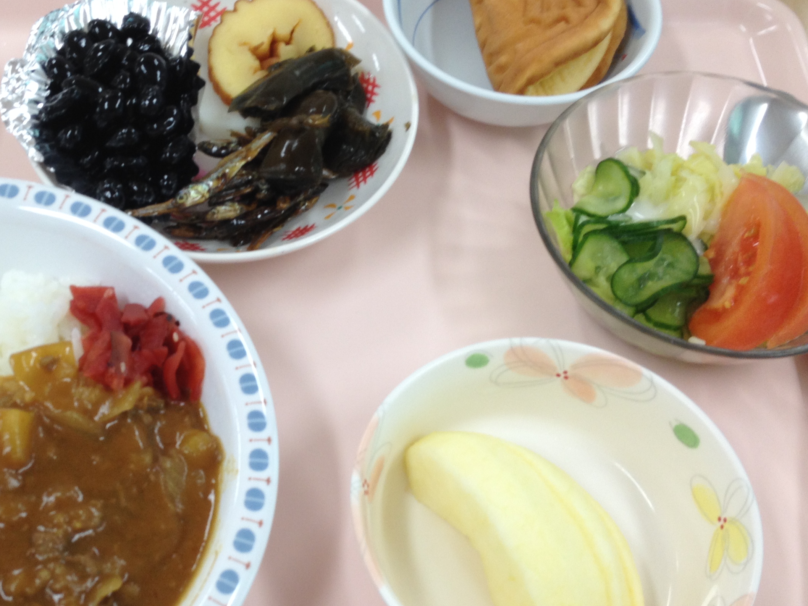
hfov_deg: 34.9
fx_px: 1260
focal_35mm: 54
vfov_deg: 27.0
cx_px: 217
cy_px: 373
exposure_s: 1/40
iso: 50
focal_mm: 4.28
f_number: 2.4
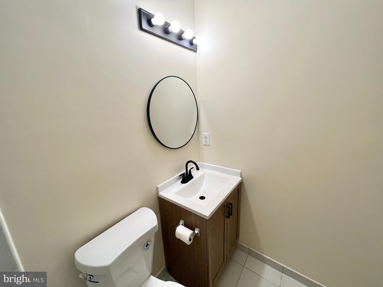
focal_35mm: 13
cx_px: 192
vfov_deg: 89.9
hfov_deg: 106.2
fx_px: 144
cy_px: 144
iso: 125
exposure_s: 1/120
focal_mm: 1.57
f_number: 1.8
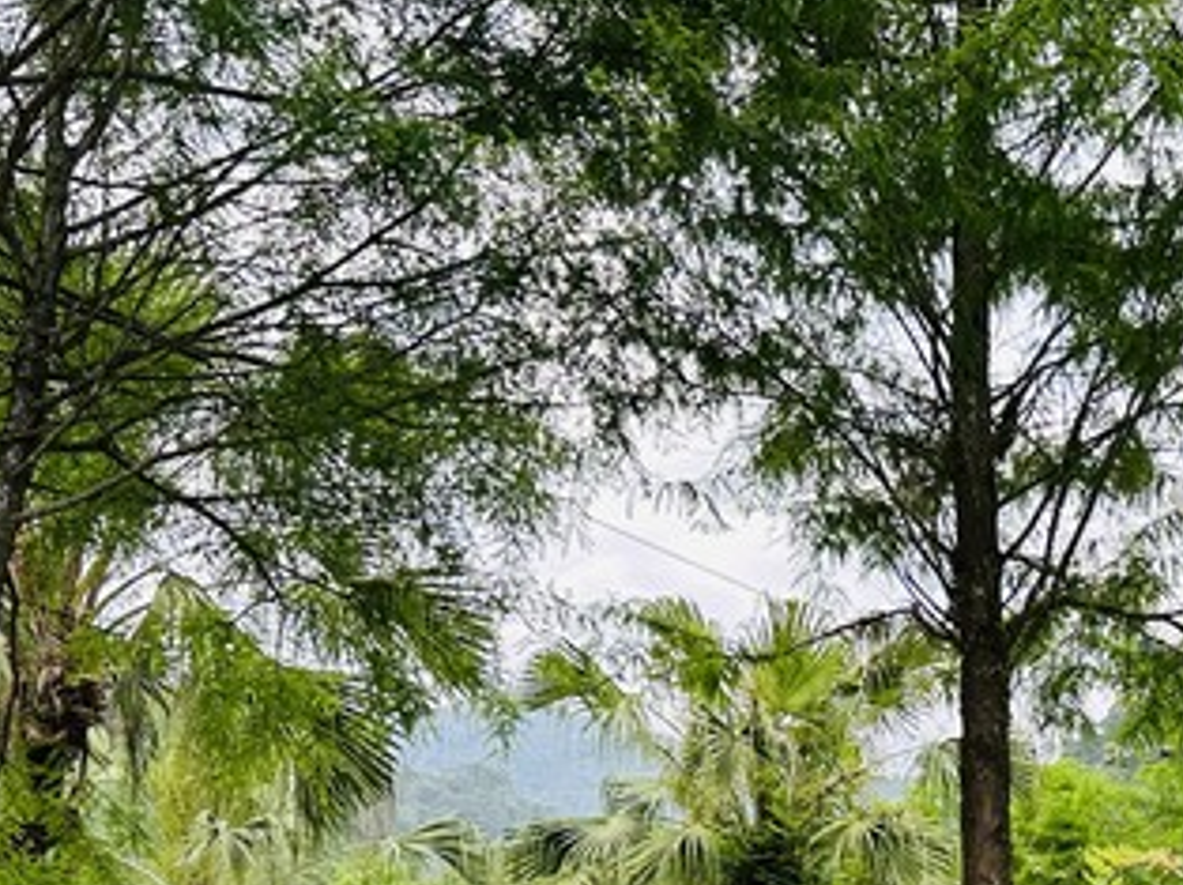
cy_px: 1053
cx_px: 1153
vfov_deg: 21.1
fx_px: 2220
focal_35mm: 65
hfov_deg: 28.2
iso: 80
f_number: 1.78
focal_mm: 6.86
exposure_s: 1/429
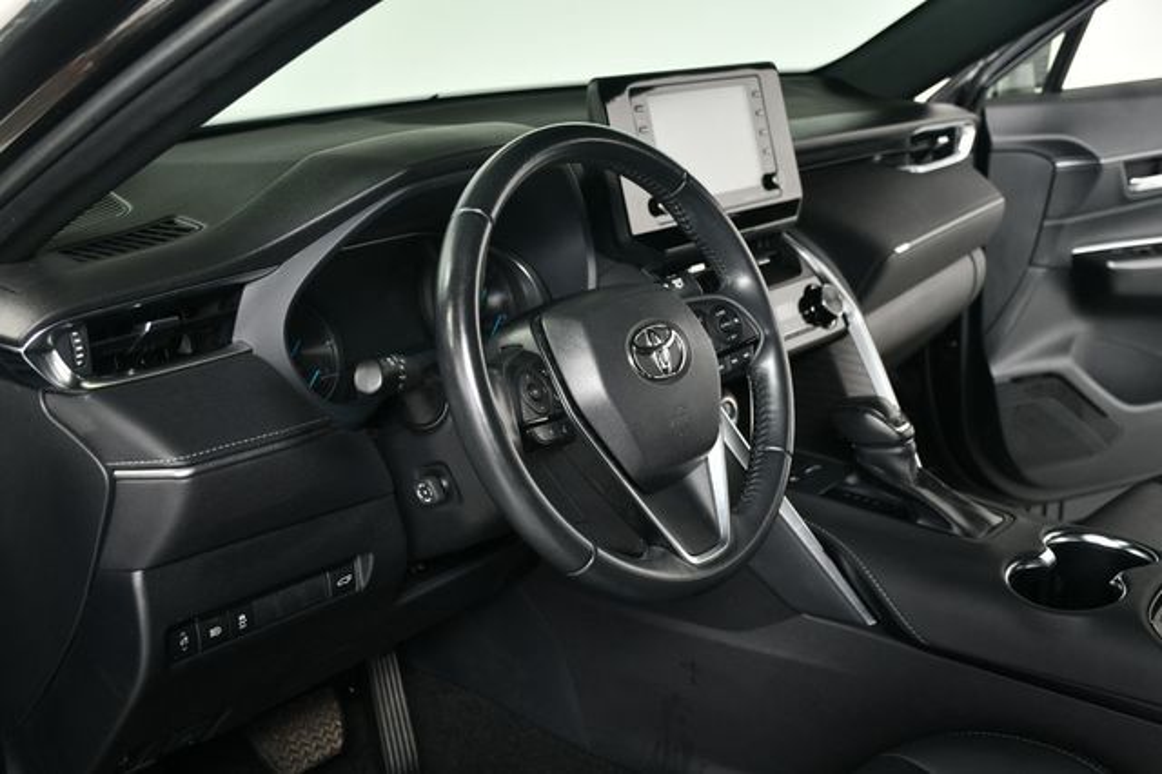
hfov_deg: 48.5
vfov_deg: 33.4
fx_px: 1290
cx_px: 581
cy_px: 387
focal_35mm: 40
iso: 100
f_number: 4
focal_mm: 27
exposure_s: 1/160
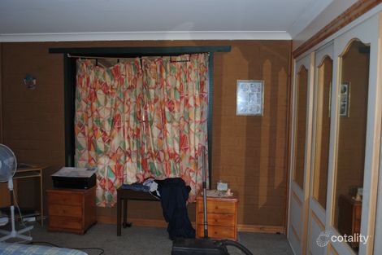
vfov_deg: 39.9
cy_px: 128
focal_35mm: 33
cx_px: 191
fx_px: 350
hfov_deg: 57.2
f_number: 3.8
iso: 200
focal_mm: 22
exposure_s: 1/60
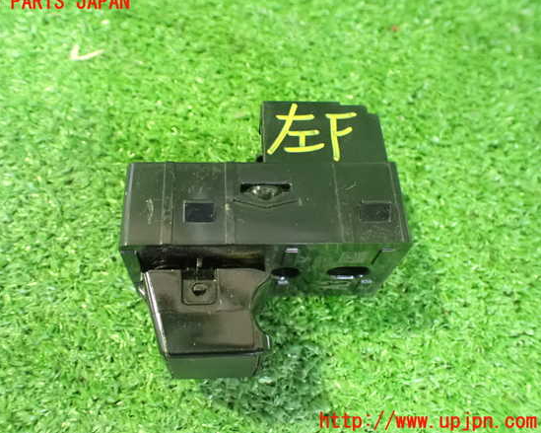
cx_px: 246
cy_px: 212
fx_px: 512
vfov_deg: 45.8
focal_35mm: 32
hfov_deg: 55.6
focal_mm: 5.4
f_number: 2.3
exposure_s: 1/25
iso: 1600
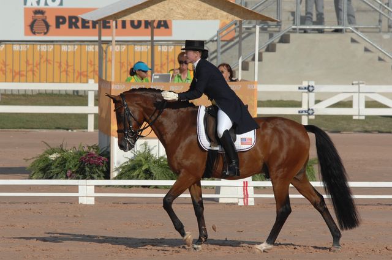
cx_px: 196
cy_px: 130
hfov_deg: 4.4
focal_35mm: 465
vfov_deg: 2.9
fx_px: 5057
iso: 200
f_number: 9.5
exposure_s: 1/640
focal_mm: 310
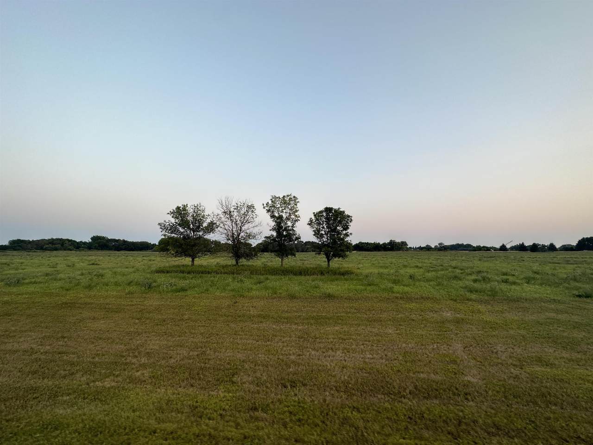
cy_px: 222
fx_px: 240
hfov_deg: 102.1
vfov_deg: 85.7
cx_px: 296
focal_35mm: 14
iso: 50
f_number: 2.2
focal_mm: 2.22
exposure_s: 1/99
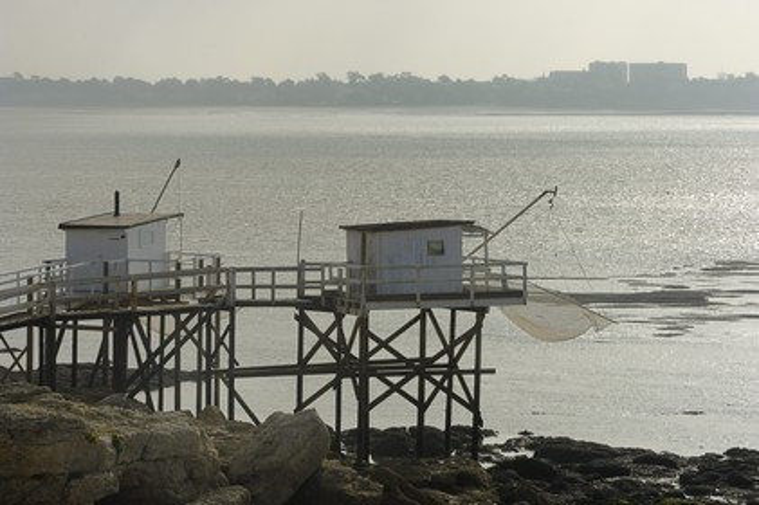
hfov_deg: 13.4
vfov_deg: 9.0
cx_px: 380
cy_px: 252
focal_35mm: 153
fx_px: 3223
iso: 100
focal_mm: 102
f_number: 14
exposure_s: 1/160
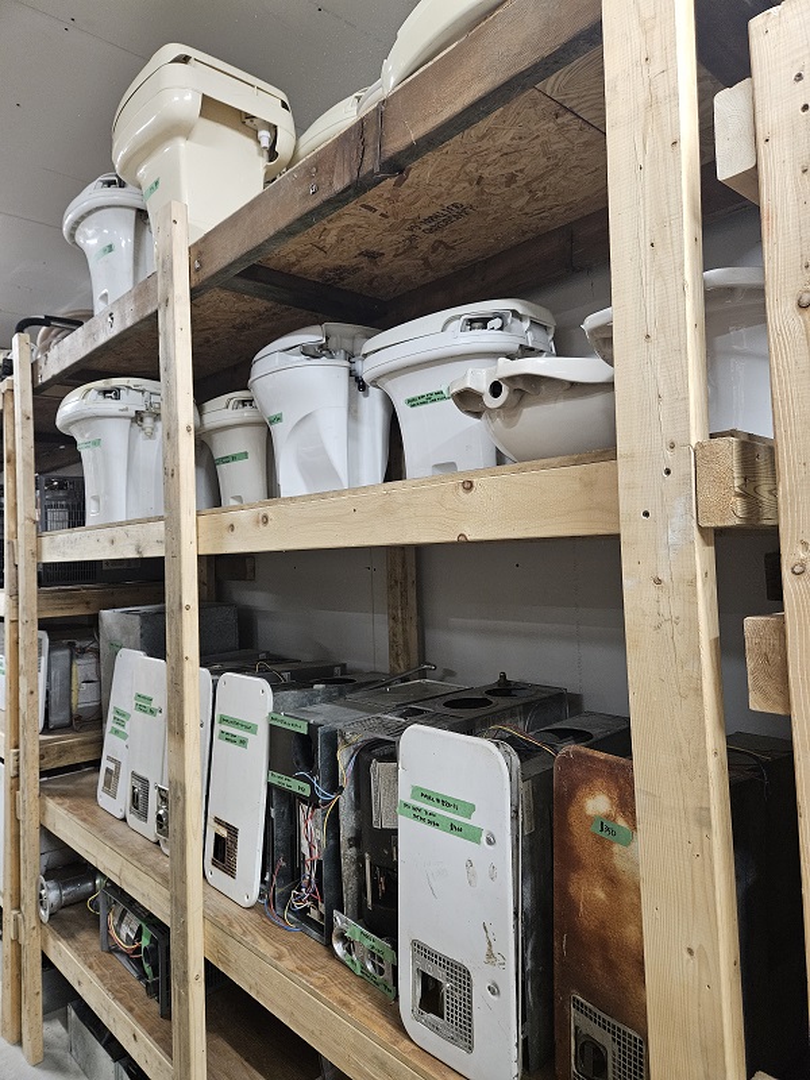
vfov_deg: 73.9
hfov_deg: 58.9
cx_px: 405
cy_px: 540
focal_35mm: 23
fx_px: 718
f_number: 1.8
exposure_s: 1/120
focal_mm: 5.4
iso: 500
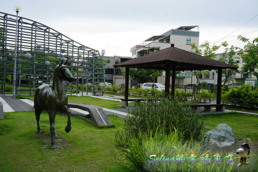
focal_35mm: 32
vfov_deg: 41.7
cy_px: 86
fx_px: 226
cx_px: 129
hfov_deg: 59.5
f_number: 9
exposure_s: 1/100
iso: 100
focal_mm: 21
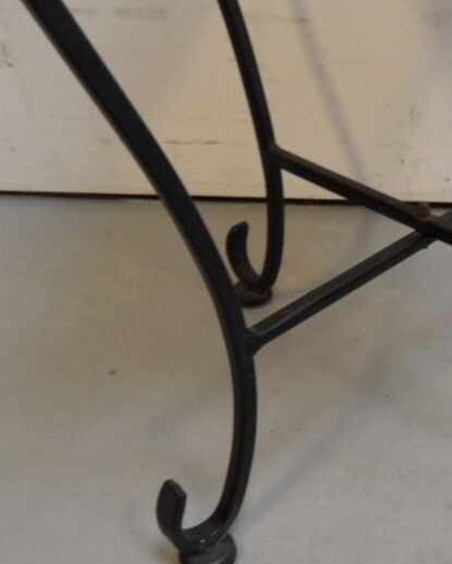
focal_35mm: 46
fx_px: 769
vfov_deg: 40.1
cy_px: 345
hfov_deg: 31.5
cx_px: 391
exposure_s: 1/15
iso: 240
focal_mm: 3.9
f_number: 3.2
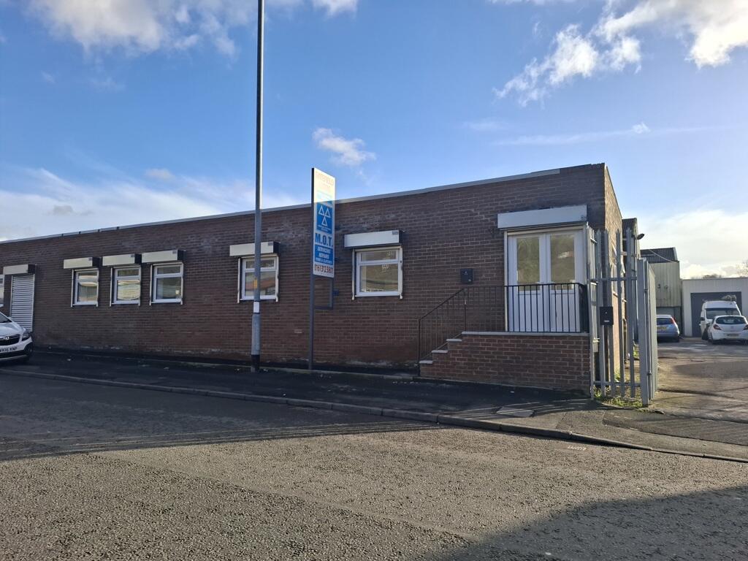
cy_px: 280
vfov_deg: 58.9
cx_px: 374
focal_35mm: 23
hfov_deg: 73.9
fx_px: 497
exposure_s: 1/1379
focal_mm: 5.54
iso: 50
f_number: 1.8
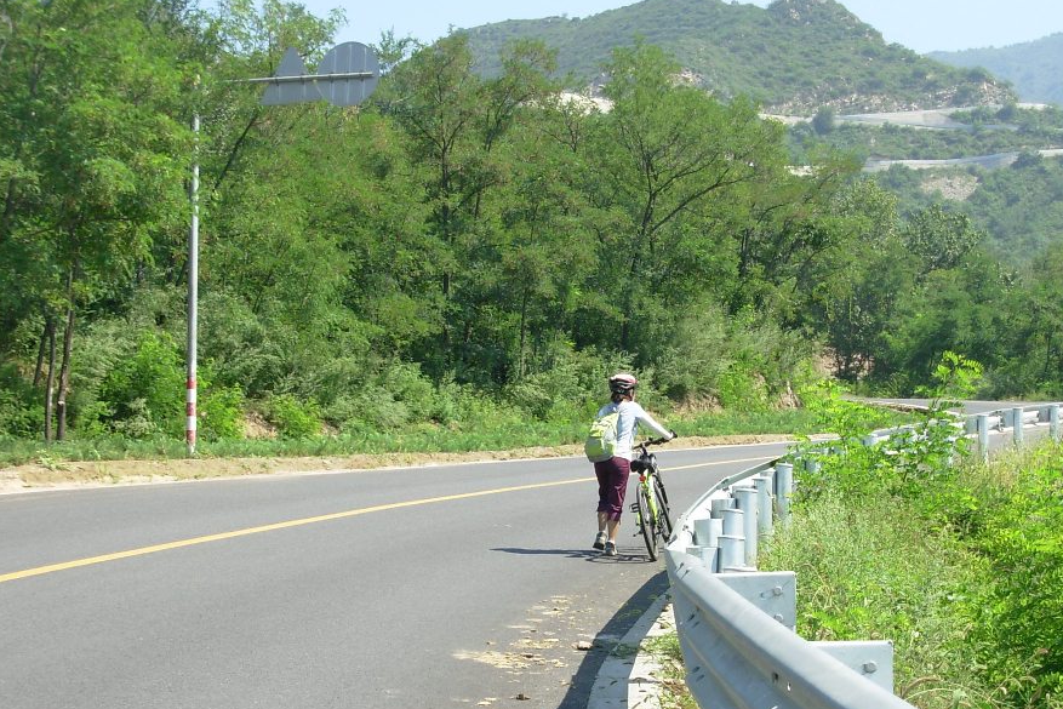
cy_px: 454
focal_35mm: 85
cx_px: 599
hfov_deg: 23.9
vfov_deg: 16.1
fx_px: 2510
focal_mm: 11.5
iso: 50
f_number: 3.5
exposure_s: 1/362
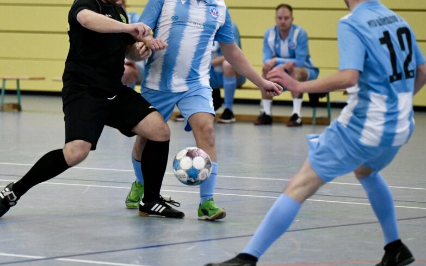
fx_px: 2089
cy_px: 113
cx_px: 174
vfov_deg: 7.3
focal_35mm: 180
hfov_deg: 11.6
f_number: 2.8
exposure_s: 1/1600
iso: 8000
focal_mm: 135
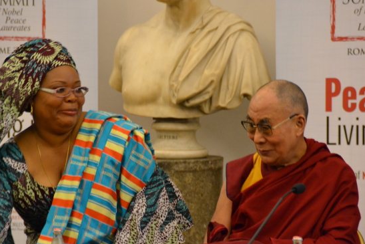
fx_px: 3336
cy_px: 133
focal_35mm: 329
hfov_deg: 6.3
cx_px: 172
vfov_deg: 4.2
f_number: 6.3
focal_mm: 200
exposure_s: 1/40
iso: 3200
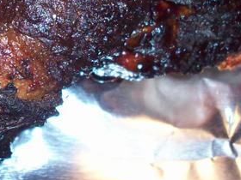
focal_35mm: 119
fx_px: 828
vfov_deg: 12.2
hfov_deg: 16.1
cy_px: -35
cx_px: -18
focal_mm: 6.2
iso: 160
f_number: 2.8
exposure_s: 1/64
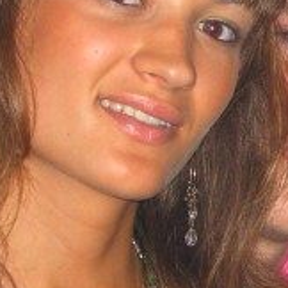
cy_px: 98
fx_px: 2344
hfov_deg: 6.9
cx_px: 411
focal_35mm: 249
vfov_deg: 7.0
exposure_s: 1/60
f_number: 3.6
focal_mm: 11.8
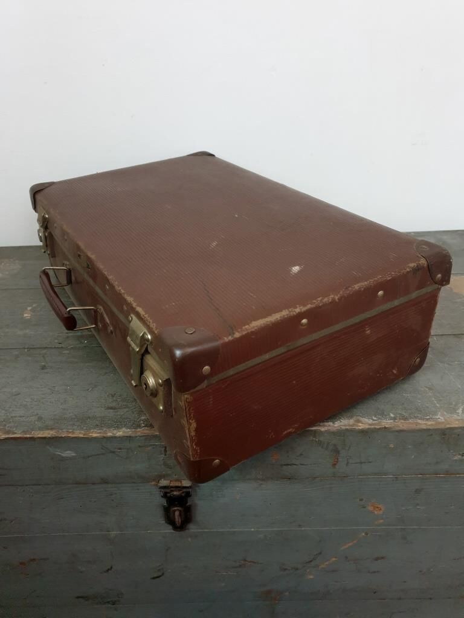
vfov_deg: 67.3
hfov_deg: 53.1
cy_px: 309
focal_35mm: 26
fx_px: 465
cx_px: 232
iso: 250
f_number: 1.5
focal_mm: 4.3
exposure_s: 1/50
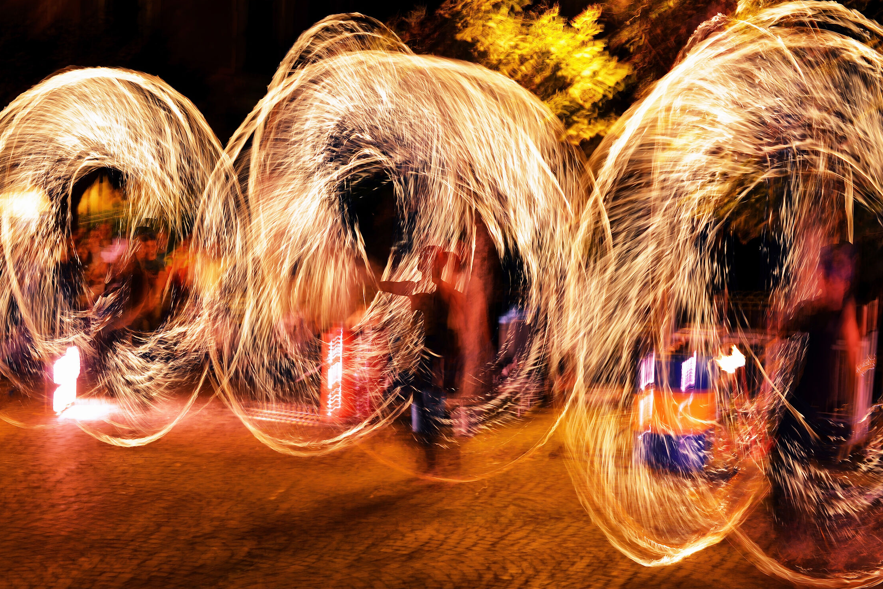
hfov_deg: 36.8
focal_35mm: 54
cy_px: 306
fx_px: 1325
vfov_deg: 25.1
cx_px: 411
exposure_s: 2.5
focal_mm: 50
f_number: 7.1
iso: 100
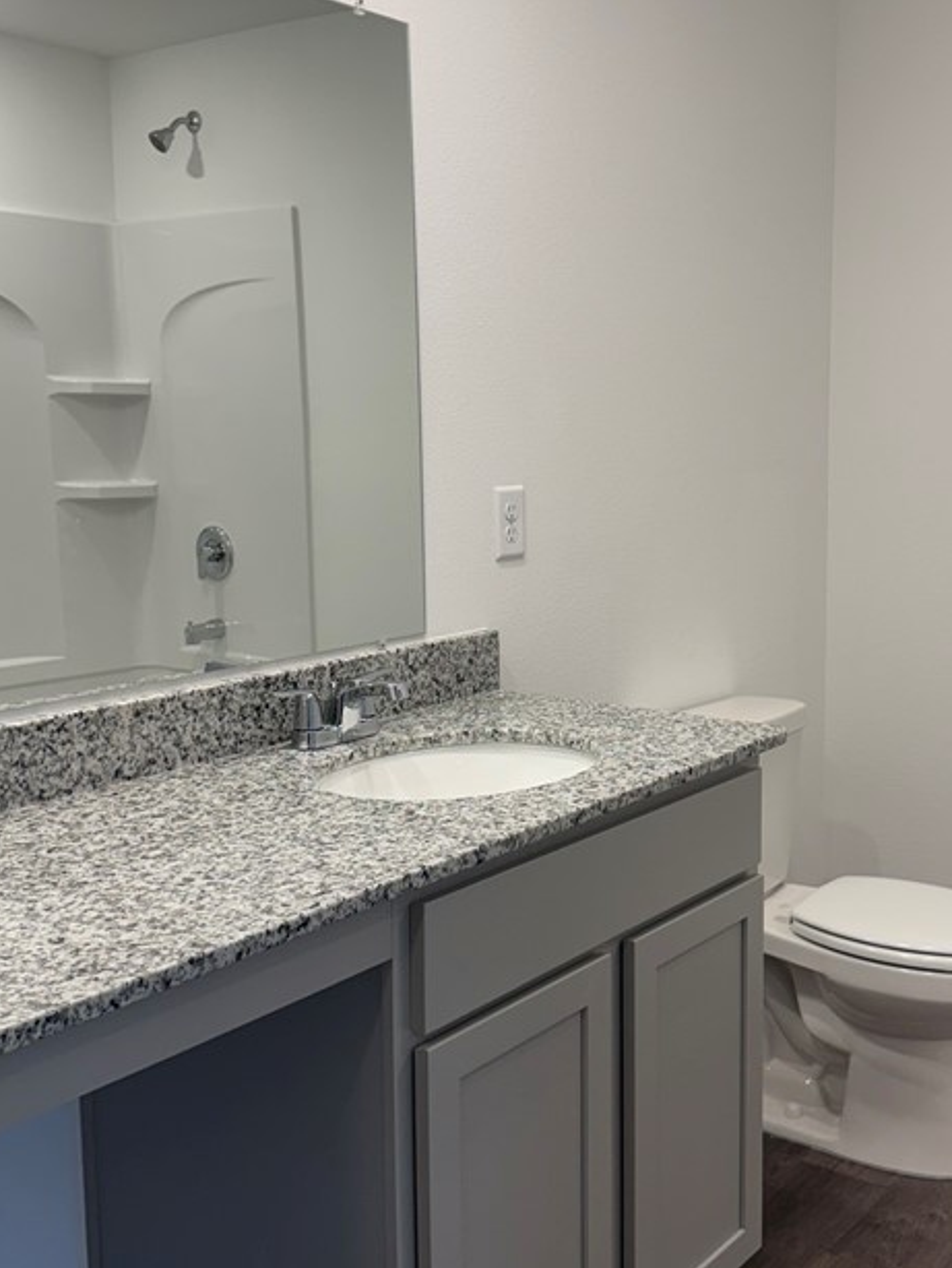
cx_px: 638
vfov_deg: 46.8
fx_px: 1466
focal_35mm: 40
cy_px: 593
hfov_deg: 35.6
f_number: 1.78
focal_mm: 6.76
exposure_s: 1/120
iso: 80
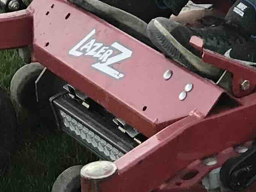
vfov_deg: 8.7
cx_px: 336
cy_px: -120
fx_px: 1220
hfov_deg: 11.6
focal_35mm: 165
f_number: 1.8
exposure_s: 1/30
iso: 32
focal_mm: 3.99
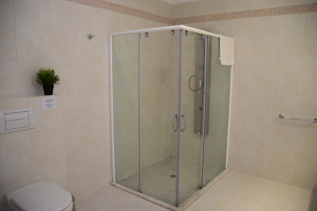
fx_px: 238
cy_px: 106
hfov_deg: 67.4
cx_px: 158
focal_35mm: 27
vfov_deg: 47.9
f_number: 4
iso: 560
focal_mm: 18
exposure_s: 1/60
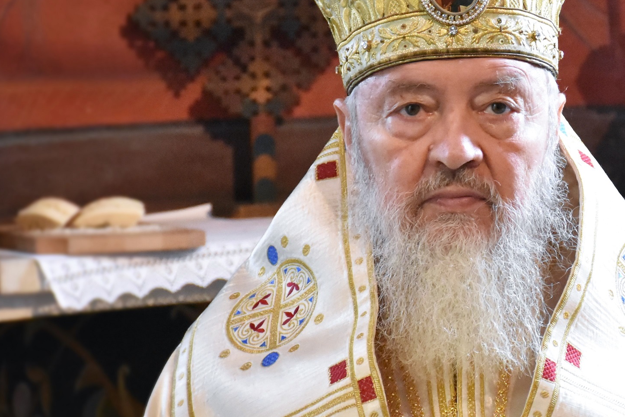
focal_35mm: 249
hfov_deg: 8.2
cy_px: 237
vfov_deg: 5.5
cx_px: 548
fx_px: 4323
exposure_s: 1/160
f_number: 5.6
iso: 6400
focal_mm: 80
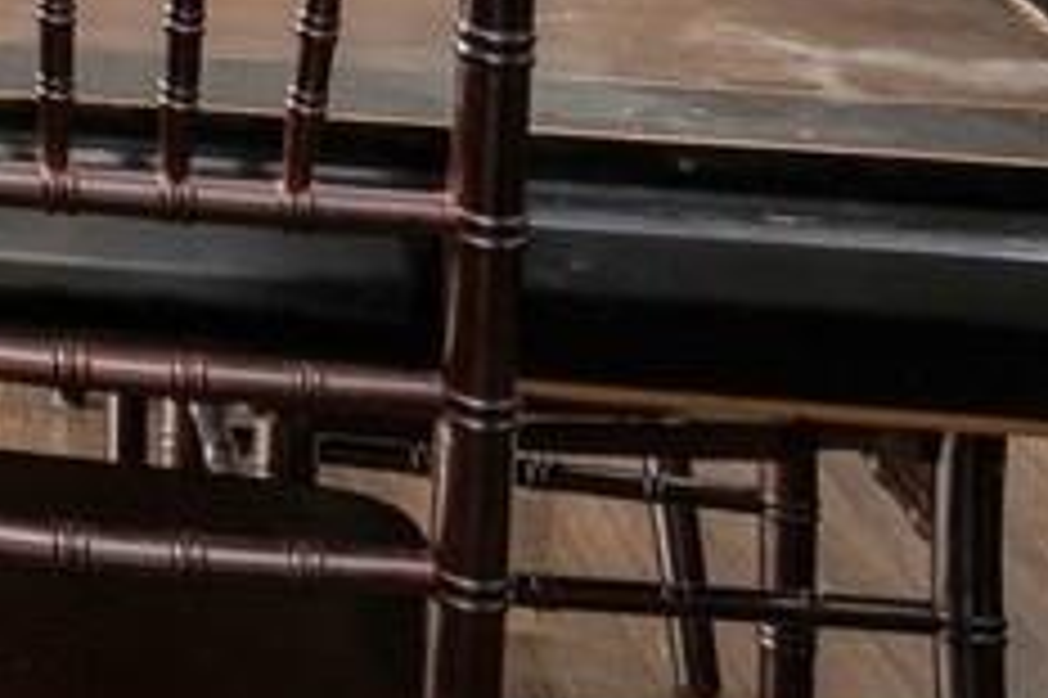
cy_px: -946
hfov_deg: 14.4
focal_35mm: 110
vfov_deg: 10.7
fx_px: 3200
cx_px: -1228
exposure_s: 1/4
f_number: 9
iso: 200
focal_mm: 16
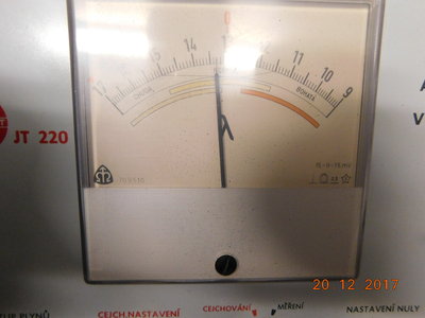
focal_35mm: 23
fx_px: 282
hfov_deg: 73.9
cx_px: 212
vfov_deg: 58.9
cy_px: 159
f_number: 3
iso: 400
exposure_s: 1/13
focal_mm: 4
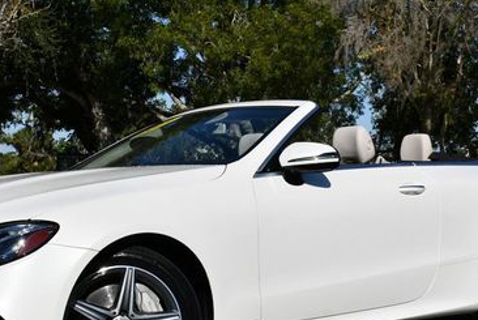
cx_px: 195
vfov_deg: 17.8
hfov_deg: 26.2
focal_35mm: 77
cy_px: 168
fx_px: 1024
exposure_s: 1/400
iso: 100
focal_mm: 22
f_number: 10
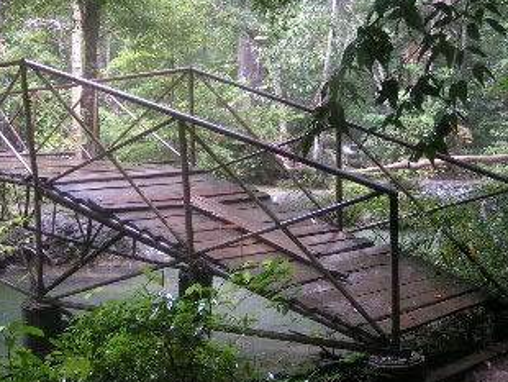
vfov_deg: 29.6
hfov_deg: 38.8
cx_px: 211
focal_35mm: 49
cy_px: 152
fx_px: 720
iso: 125
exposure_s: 1/40
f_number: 2.8
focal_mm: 5.8
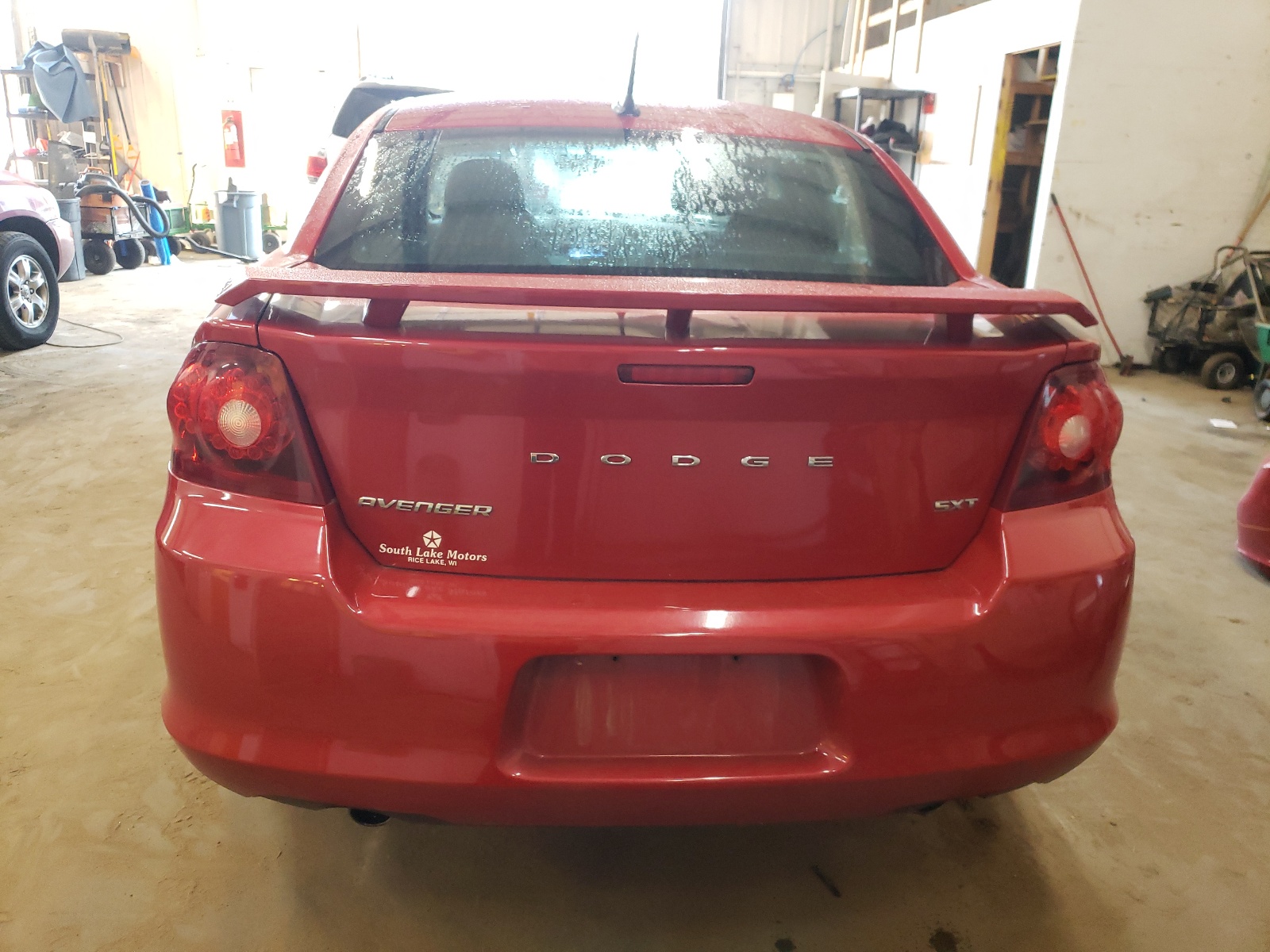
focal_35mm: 26
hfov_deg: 67.3
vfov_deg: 53.1
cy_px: 476
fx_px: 954
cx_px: 635
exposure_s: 1/60.2
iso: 264
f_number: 1.5
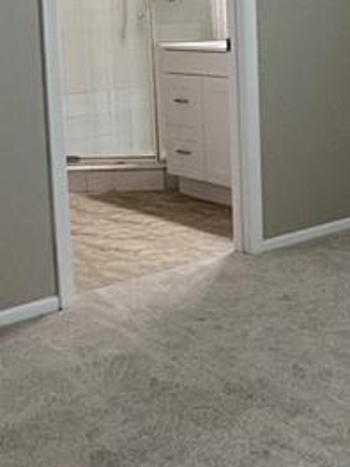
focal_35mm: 59
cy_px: 110
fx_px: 795
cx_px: 371
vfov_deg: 32.0
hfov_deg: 23.5
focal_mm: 1.57
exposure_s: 1/66
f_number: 1.8
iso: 250
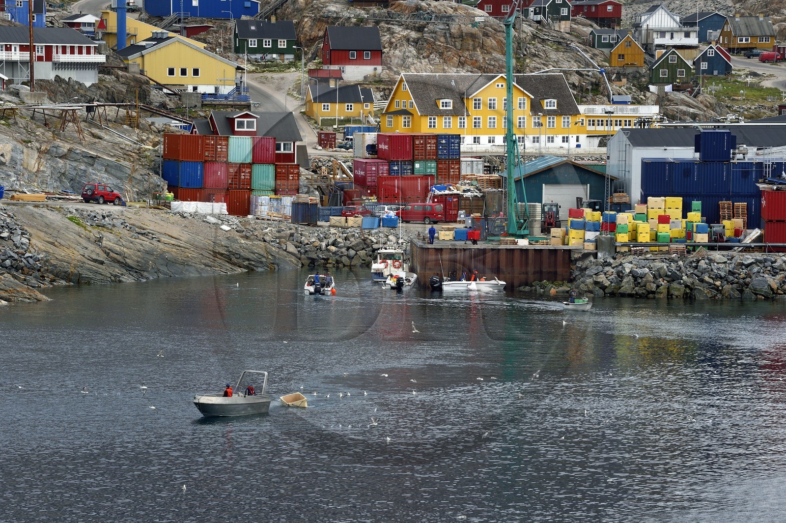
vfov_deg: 6.9
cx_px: 393
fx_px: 4363
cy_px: 262
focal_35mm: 200
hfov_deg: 10.3
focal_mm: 200
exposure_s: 1/400
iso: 400
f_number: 7.1
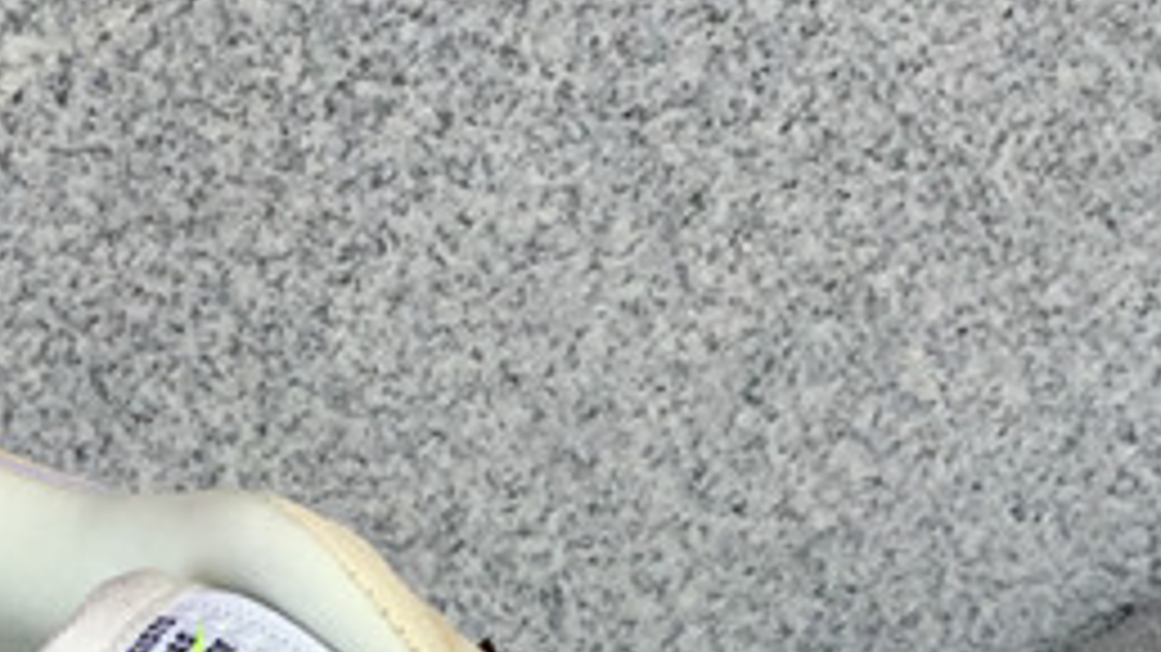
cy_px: 1041
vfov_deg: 9.9
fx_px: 3632
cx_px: 562
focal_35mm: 118
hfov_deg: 18.2
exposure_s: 1/503
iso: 25
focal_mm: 3.3
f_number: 2.4
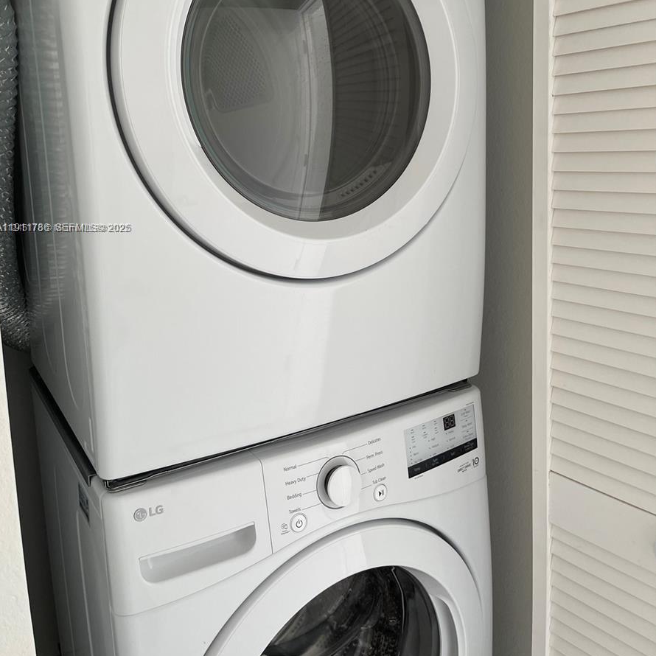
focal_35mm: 31
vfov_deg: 51.7
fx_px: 665
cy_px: 228
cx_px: 326
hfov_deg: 52.5
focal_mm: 5.1
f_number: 1.6
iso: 80
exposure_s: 1/120
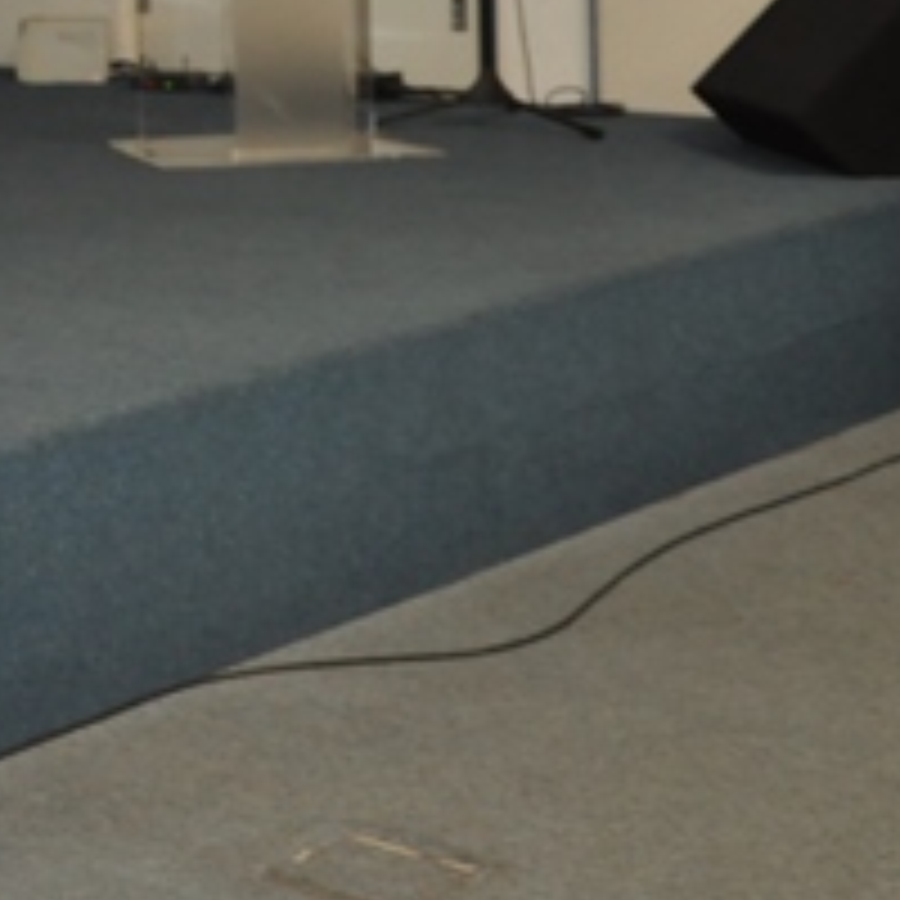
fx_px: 3294
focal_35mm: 112
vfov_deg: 14.9
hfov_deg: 14.2
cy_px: -245
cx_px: -590
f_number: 3.8
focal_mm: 22
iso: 800
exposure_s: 1/60
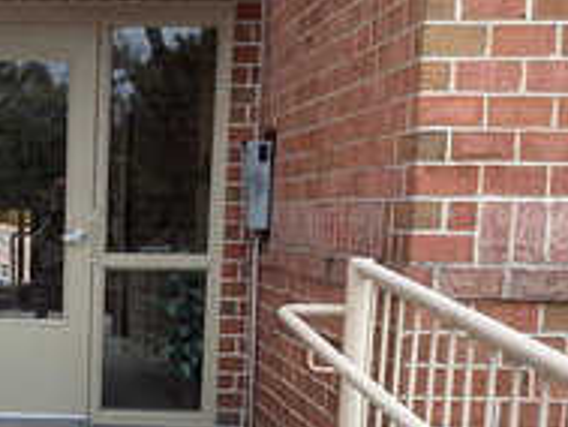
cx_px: -11
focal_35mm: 70
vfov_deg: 20.7
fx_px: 1149
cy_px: 358
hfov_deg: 26.2
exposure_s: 1/120
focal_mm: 3.3
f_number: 2.4
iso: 50
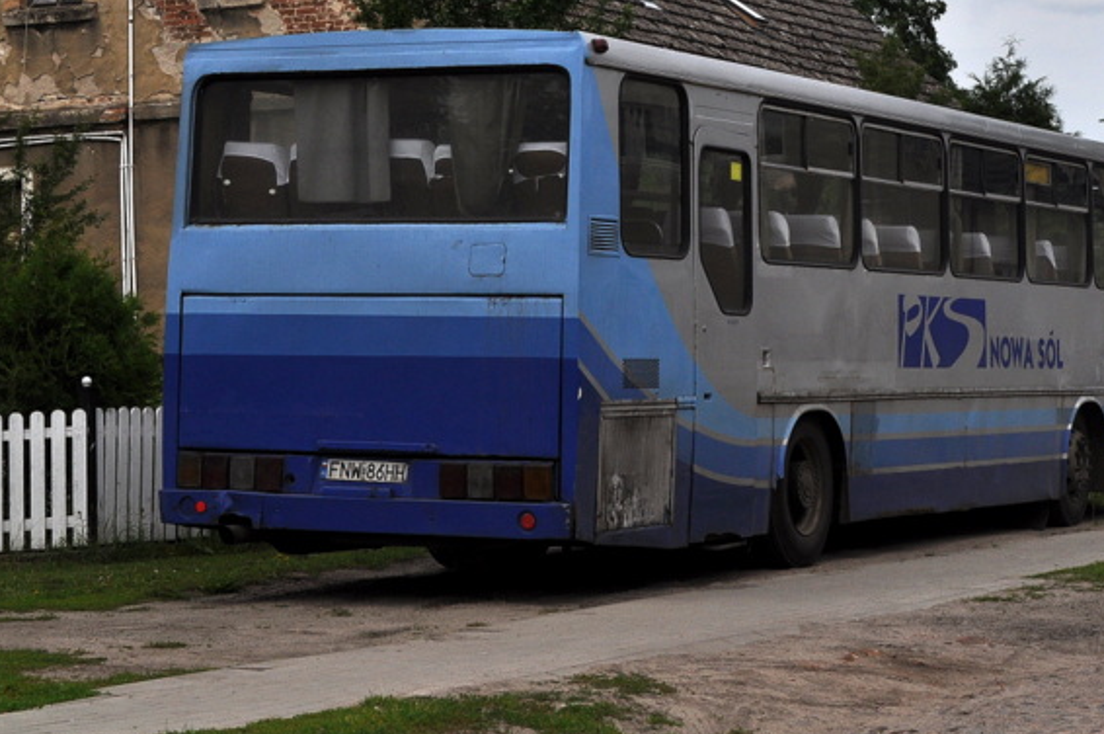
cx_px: 765
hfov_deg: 19.2
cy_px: 145
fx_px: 3247
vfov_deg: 12.8
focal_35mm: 106
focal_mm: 40
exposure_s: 1/800
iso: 200
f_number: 14
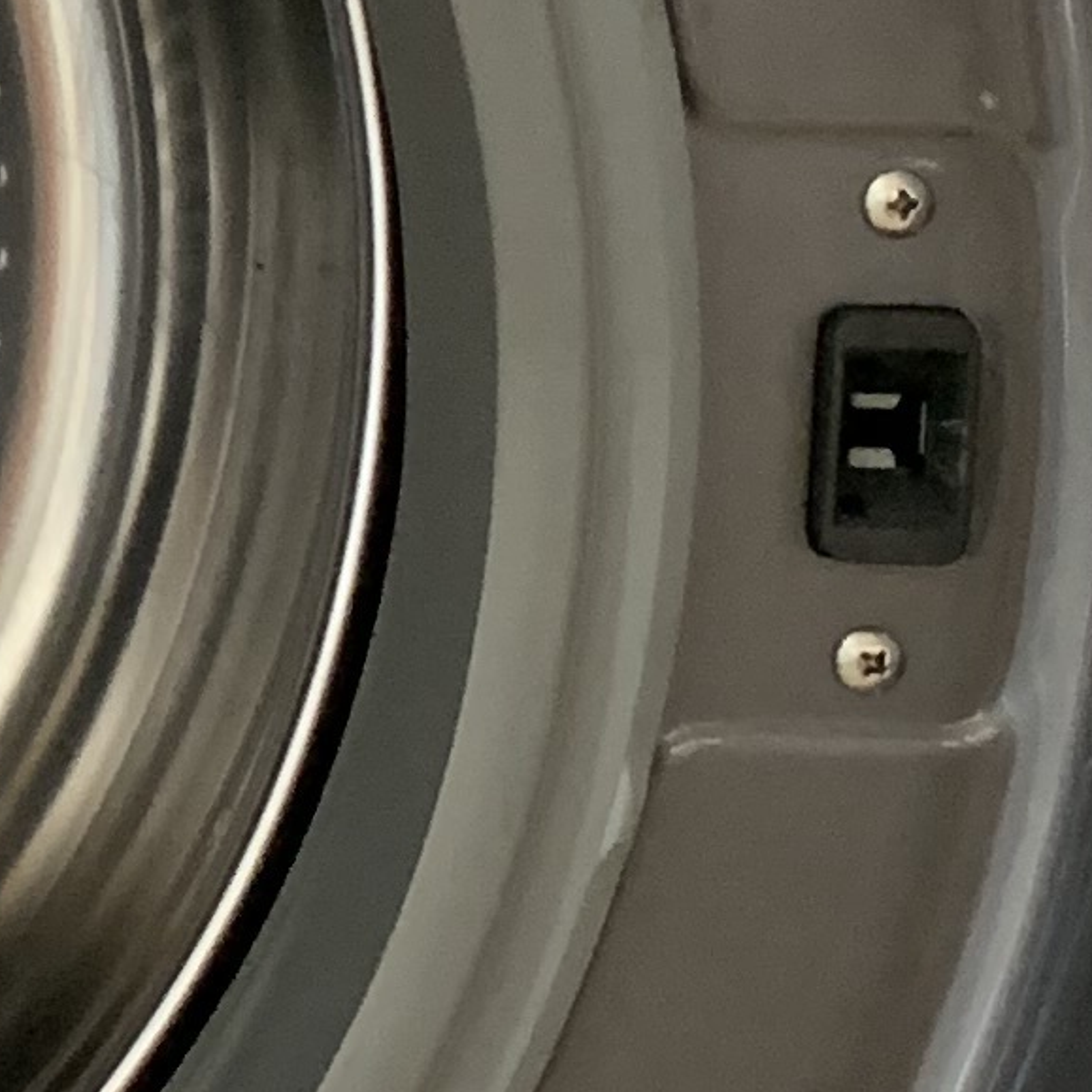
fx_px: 5710
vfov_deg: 10.9
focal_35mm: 160
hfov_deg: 10.3
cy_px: 262
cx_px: -918
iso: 400
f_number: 1.8
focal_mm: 4.25
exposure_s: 1/40
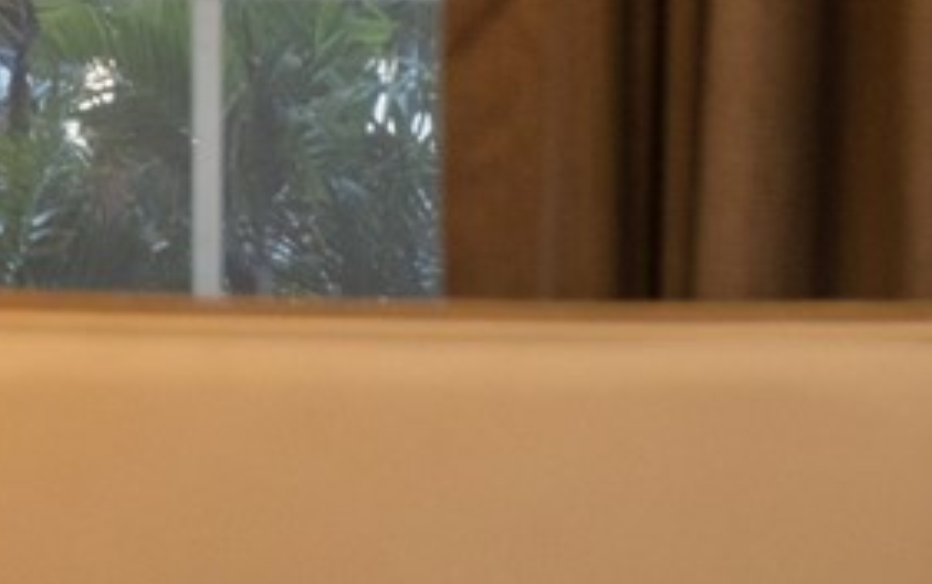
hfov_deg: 4.7
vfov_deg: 3.0
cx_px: -1743
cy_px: -801
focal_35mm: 431
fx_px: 10954
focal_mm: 70
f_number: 9
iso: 400
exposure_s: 1/80
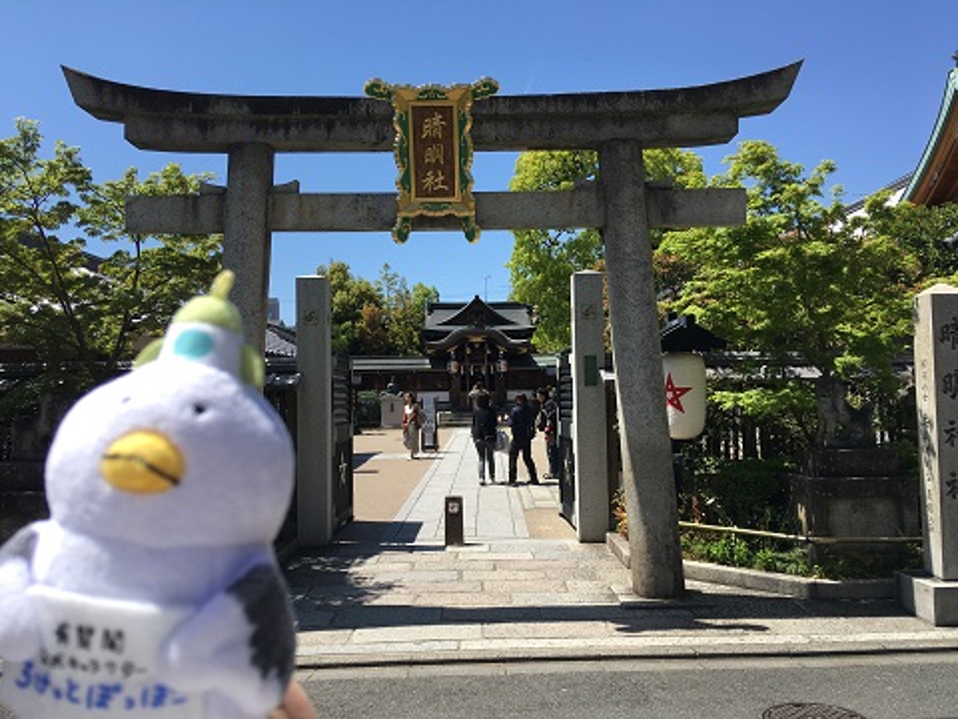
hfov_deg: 61.7
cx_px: 479
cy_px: 360
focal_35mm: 29
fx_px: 803
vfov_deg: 48.2
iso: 25
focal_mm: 4.15
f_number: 2.2
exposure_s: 1/1261
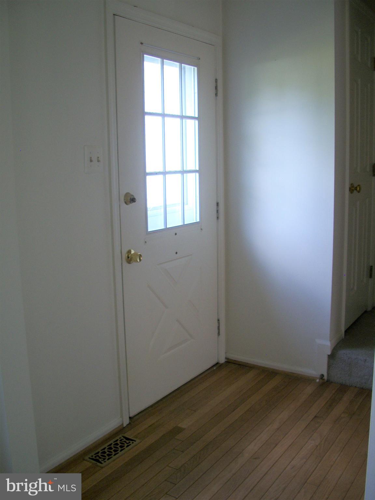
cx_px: 188
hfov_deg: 40.7
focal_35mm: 35
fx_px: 506
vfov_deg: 52.6
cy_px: 250
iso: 97
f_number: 3.1
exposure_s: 1/30
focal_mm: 6.3
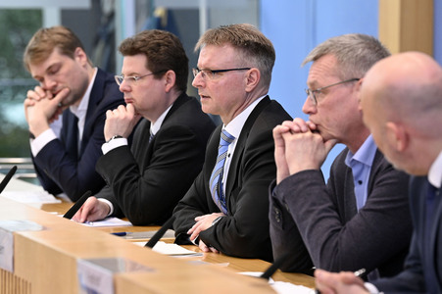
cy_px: 147
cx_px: 221
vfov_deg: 6.9
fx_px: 2454
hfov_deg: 10.3
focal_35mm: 200
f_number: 5.6
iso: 4000
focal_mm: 200
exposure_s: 1/640
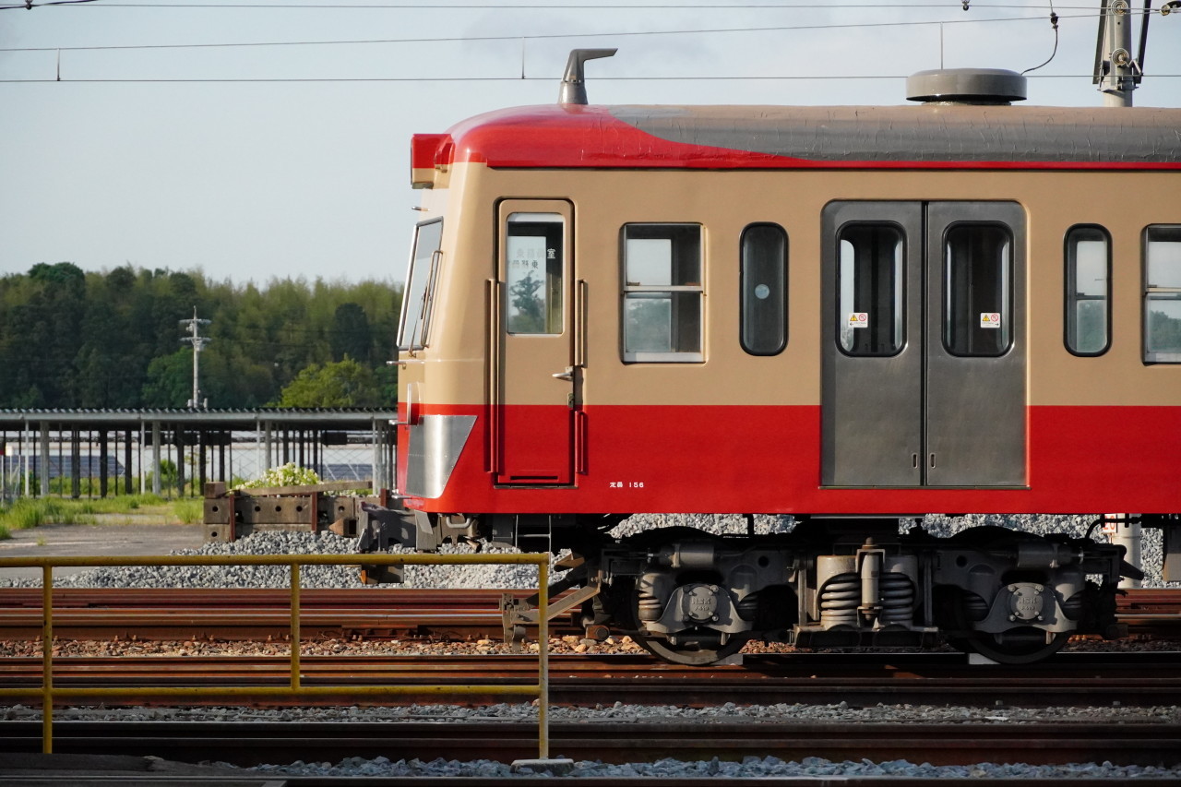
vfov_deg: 11.7
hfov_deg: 17.5
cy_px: 394
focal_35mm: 117
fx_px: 3837
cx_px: 590
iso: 3200
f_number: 5.6
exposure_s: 1/1000
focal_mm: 78
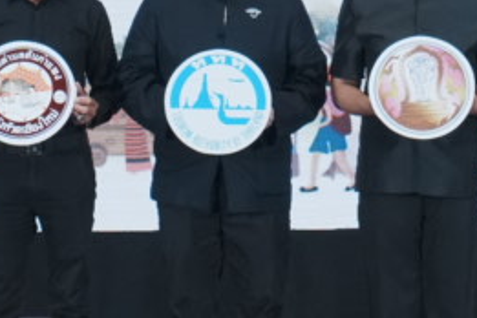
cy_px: 4
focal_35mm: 217
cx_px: 369
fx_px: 2875
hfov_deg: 9.5
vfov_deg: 6.3
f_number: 8
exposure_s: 1/250
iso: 3200
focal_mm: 35
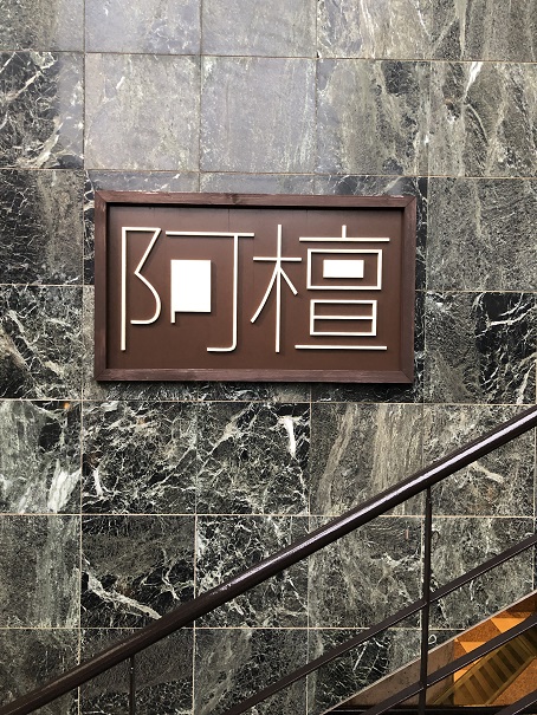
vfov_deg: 63.4
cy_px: 358
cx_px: 268
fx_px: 579
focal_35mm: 28
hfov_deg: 49.8
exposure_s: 1/15
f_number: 1.8
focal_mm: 4
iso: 64
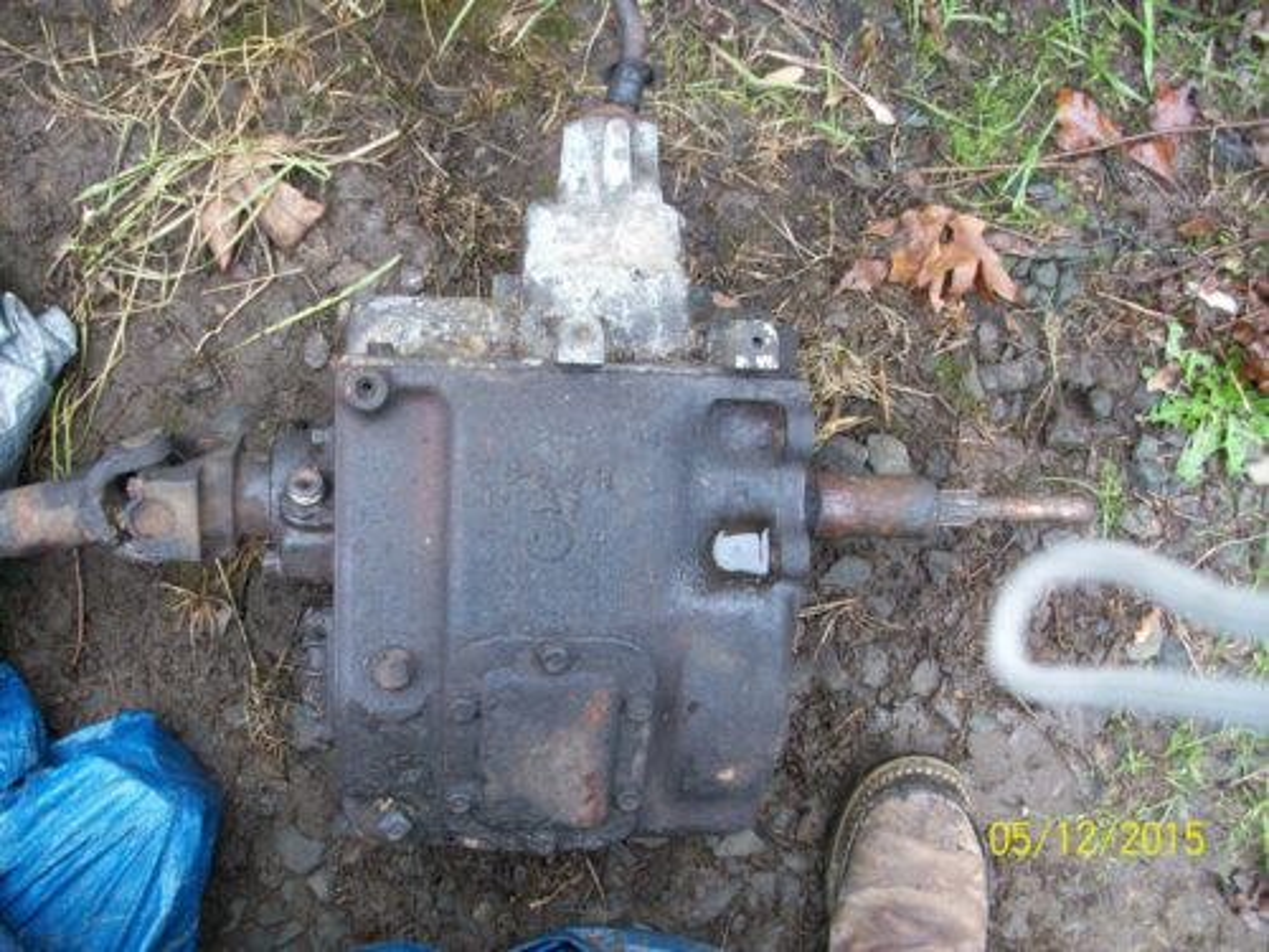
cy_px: 476
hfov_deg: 54.0
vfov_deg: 41.8
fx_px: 1246
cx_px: 634
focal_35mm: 34
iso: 160
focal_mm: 5.7
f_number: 2.8
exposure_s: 1/23.7
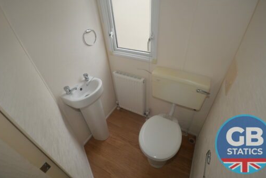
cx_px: 136
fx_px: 118
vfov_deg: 73.7
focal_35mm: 16
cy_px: 84
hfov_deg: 96.7
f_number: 4
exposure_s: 1/60
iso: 220
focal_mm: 10
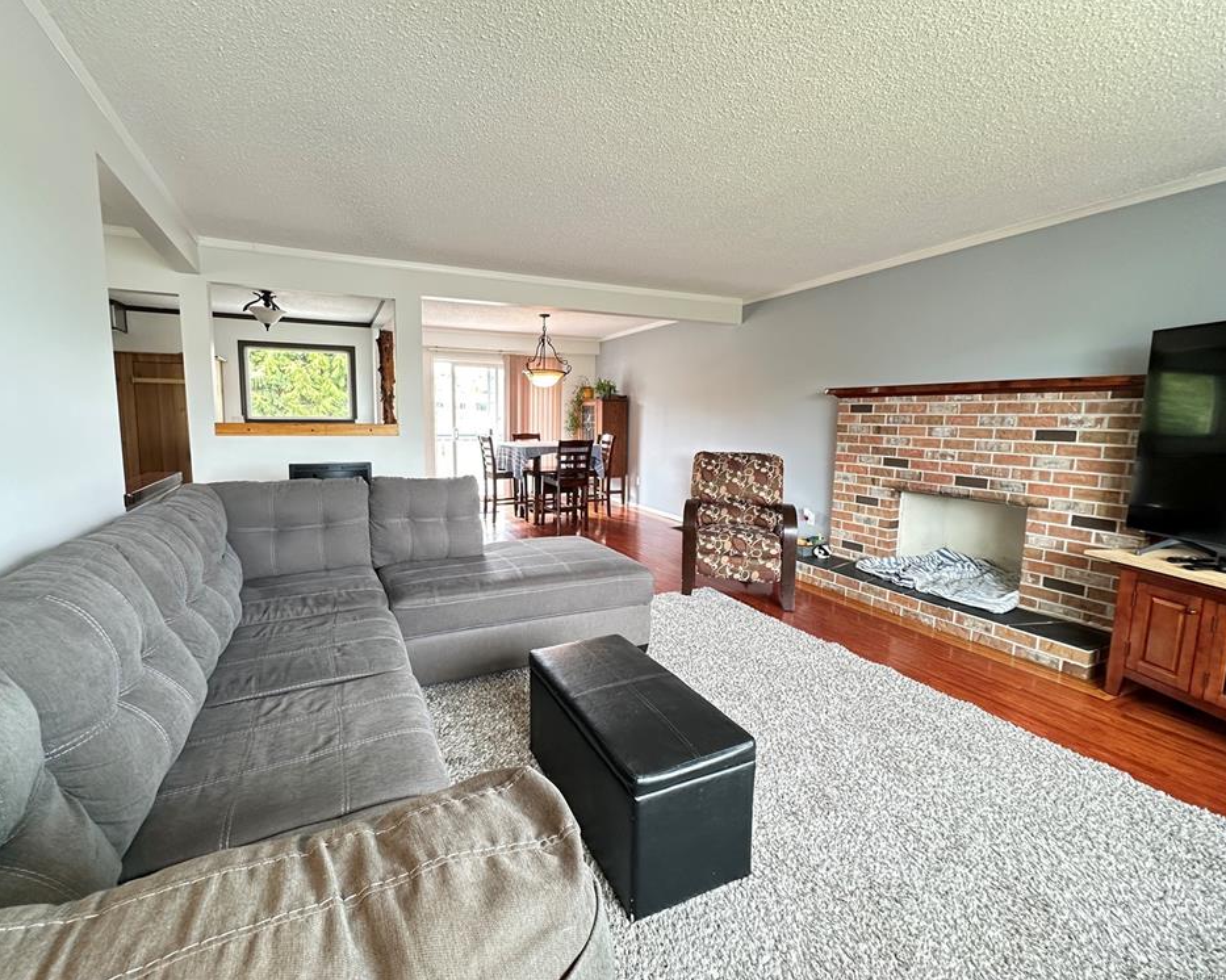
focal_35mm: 15
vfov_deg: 84.0
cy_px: 479
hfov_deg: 96.6
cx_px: 564
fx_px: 544
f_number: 2.2
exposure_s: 1/60
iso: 320
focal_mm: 2.22
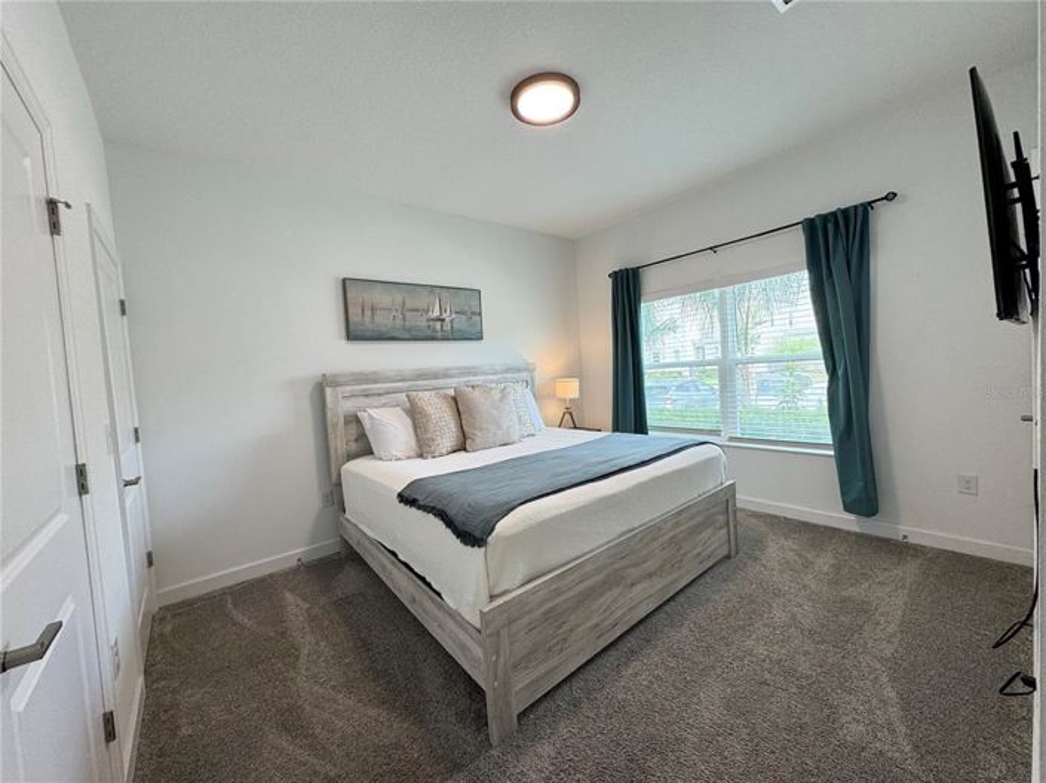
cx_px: 523
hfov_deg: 102.1
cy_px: 392
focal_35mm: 14
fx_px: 423
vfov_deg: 85.6
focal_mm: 2.22
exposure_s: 1/120
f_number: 2.2
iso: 100
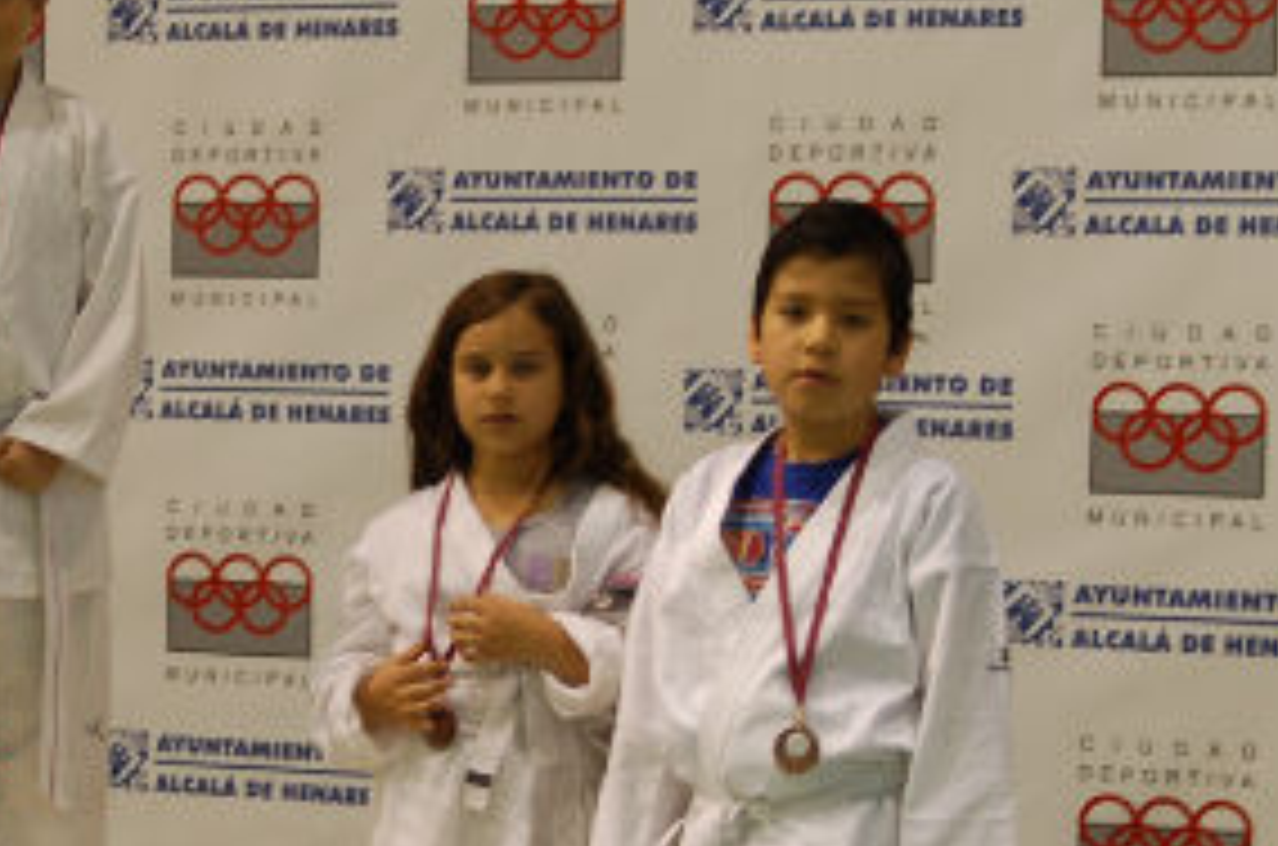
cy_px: 562
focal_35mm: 111
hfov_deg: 18.2
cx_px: 176
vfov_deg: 12.3
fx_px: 3934
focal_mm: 35
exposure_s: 1/40
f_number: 4
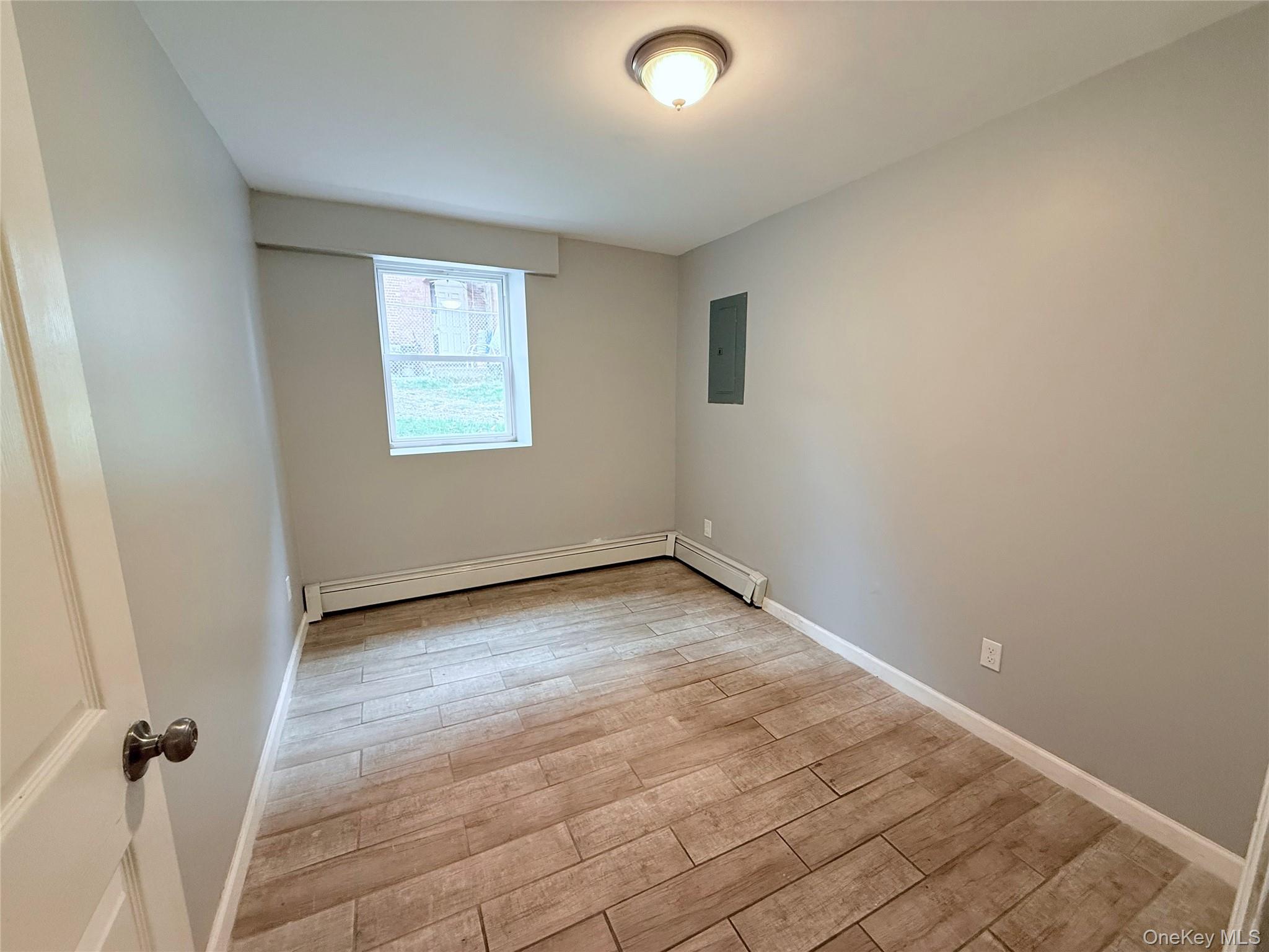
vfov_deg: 85.7
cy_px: 476
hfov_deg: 102.1
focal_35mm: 14
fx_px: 513
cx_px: 634
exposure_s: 1/60
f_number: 2.2
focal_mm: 2.22
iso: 200
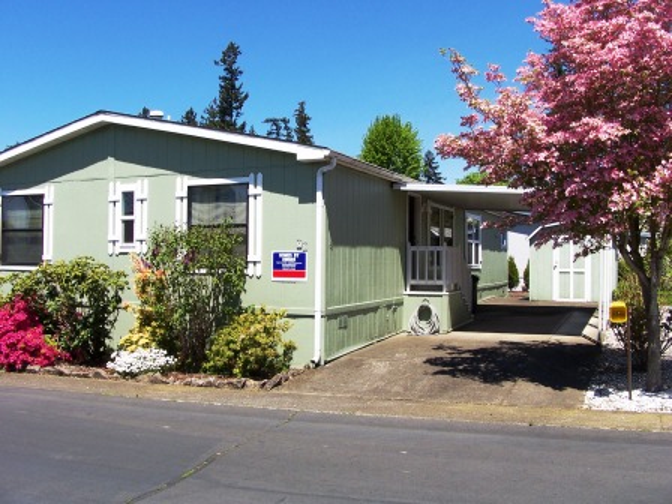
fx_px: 679
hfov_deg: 52.6
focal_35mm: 35
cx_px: 336
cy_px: 252
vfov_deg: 40.7
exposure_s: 1/750
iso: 80
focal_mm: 6
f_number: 4
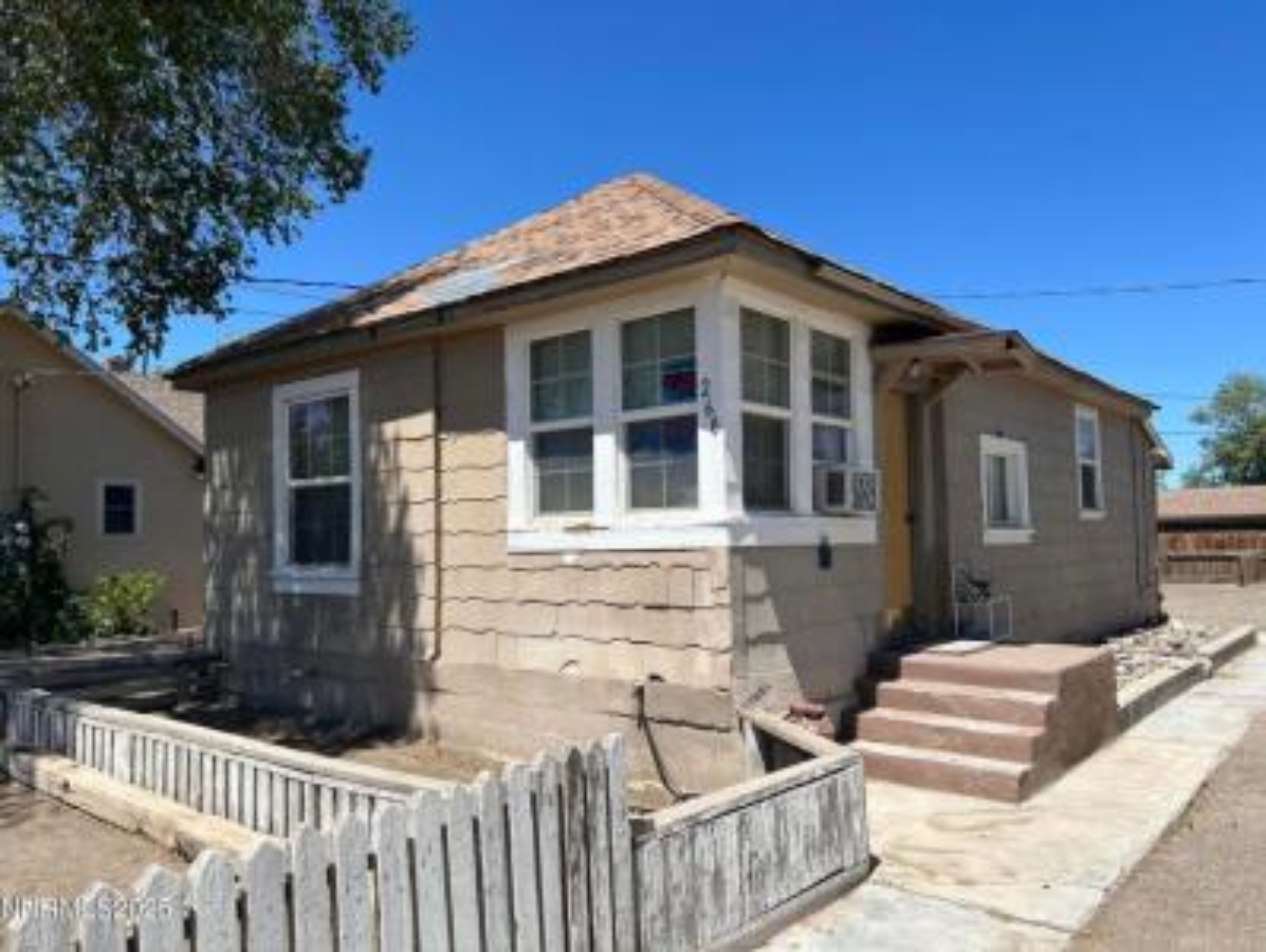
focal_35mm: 26
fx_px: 952
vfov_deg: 53.1
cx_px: 633
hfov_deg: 67.3
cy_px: 476
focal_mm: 5.7
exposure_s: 1/4444
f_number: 1.5
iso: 50
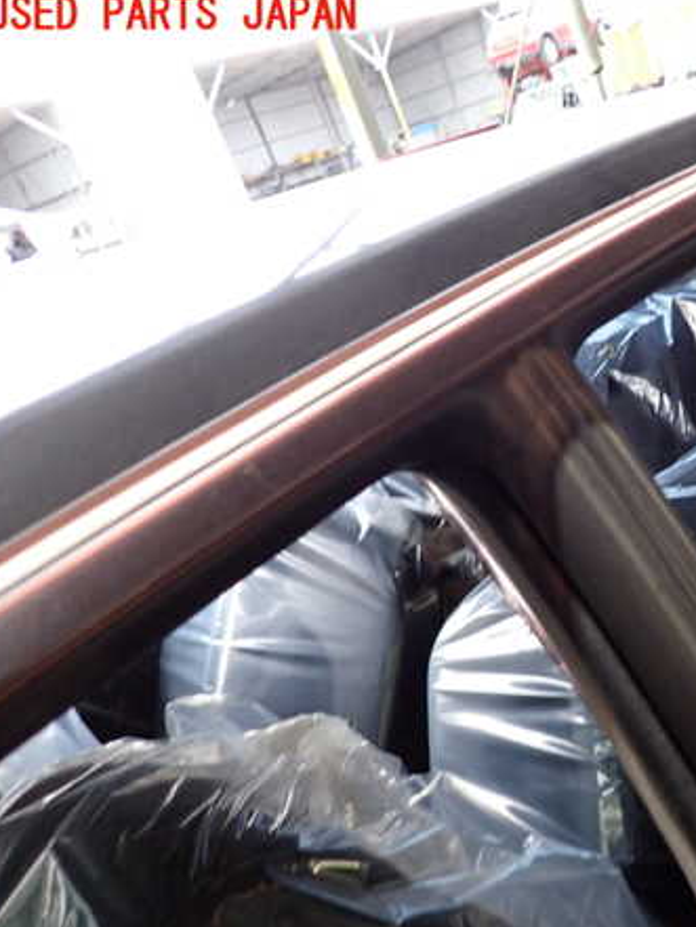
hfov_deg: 39.3
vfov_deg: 53.9
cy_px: 462
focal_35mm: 34
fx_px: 911
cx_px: 606
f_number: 2
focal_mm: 4.5
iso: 320
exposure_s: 1/30
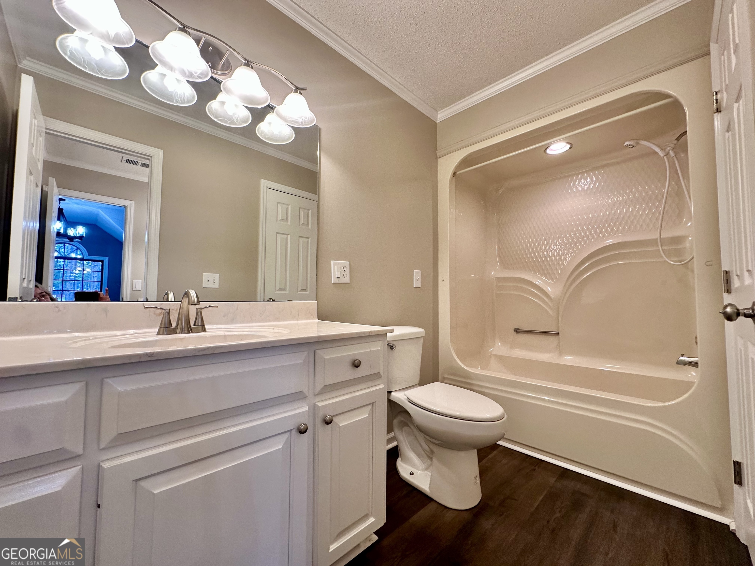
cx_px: 378
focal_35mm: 14
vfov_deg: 85.7
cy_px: 283
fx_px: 305
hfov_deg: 102.1
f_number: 2.2
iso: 160
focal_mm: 2.22
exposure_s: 1/120
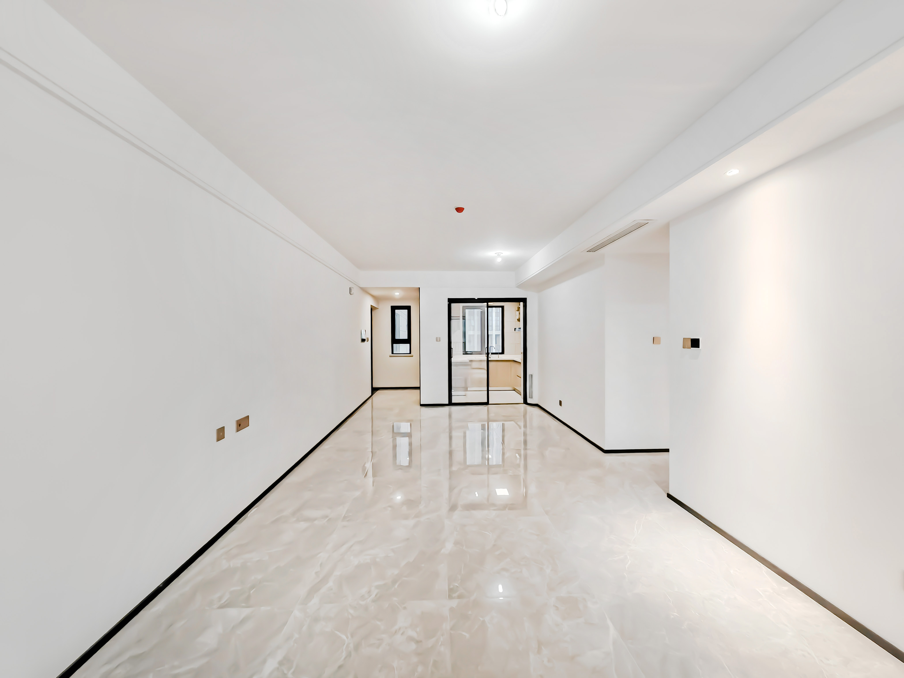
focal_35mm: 13
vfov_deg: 89.9
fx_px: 339
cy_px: 339
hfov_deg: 106.2
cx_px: 452
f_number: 2
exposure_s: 1/35
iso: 400
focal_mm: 1.82
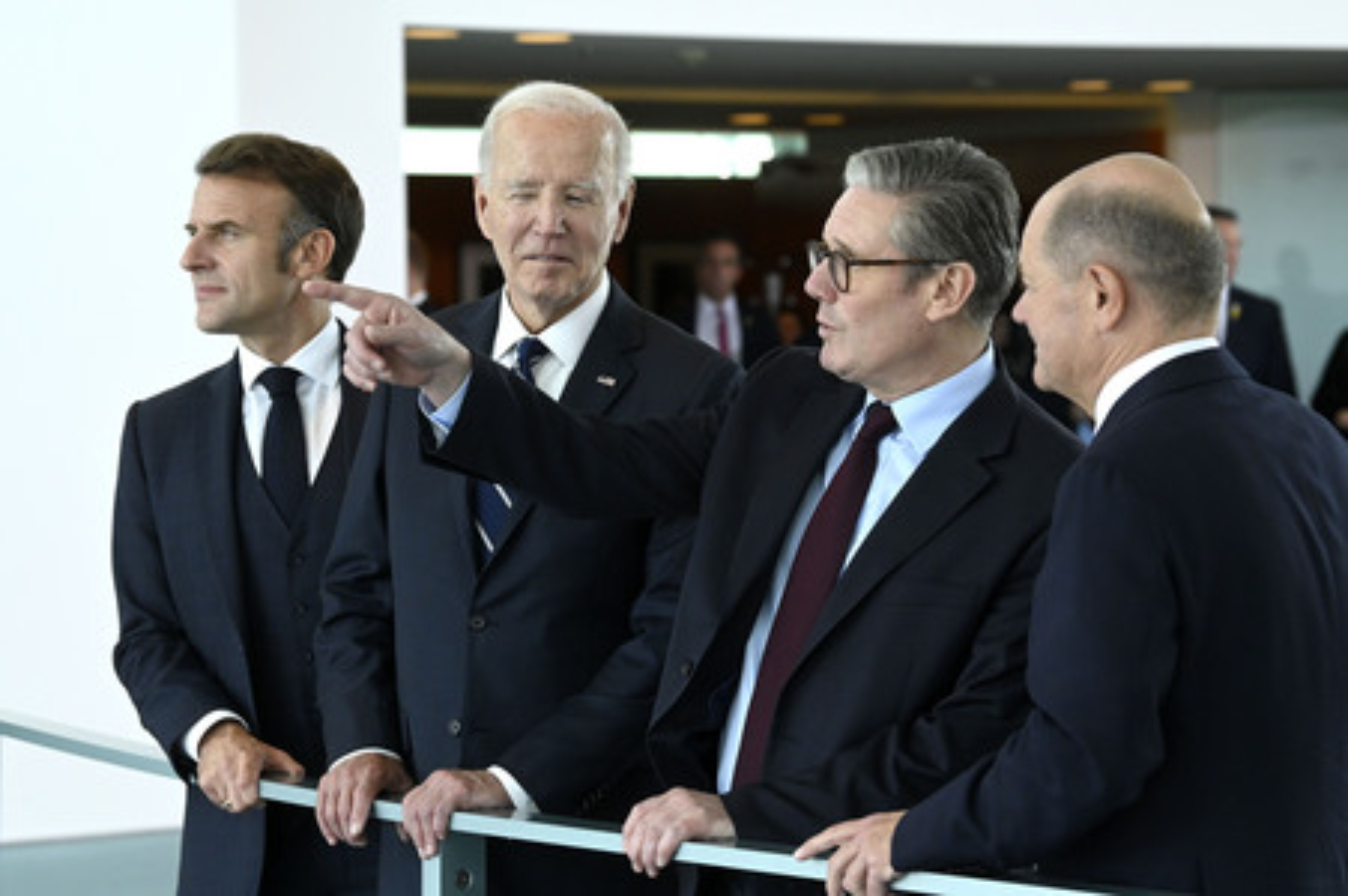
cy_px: 448
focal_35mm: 130
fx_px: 4864
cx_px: 674
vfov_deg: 10.5
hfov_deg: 15.8
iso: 4000
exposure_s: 1/640
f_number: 7.1
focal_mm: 130
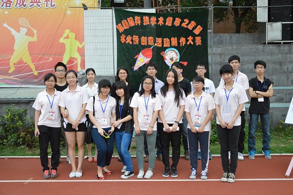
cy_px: 98
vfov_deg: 35.4
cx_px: 146
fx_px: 305
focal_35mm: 38
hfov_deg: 51.3
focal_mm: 25
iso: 5600
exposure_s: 1/3200
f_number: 4
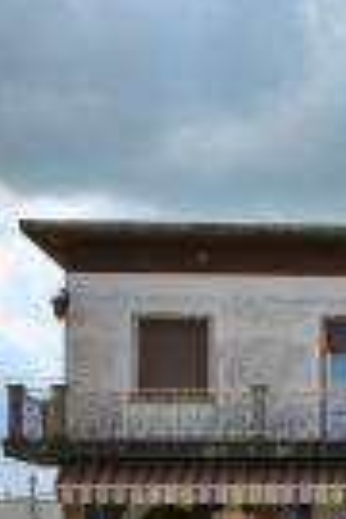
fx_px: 1442
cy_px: 534
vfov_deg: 19.7
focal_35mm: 100
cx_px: 550
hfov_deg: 12.8
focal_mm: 20
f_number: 8
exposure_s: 1/250
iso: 100
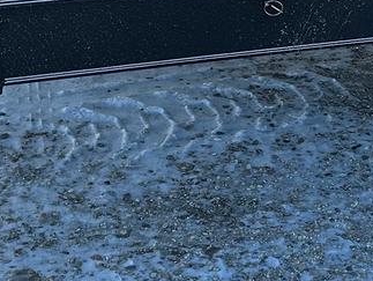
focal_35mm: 95
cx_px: 305
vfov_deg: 15.2
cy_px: -34
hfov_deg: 20.4
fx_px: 1025
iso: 80
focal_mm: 6.86
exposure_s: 1/2525
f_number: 1.78
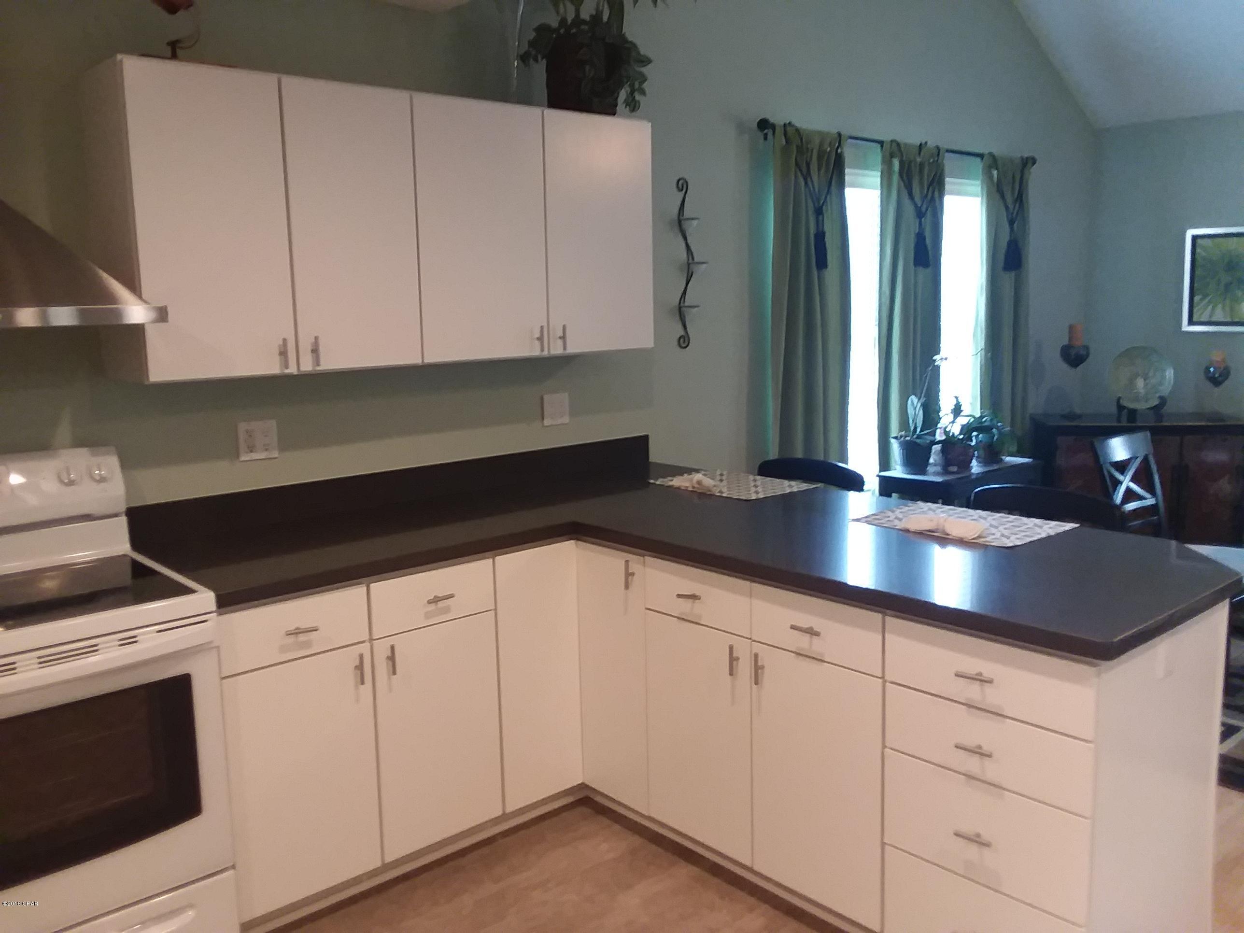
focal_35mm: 29
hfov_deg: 61.7
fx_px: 1042
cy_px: 466
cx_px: 622
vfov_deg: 48.2
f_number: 1.9
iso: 125
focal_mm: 2.47
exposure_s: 1/30
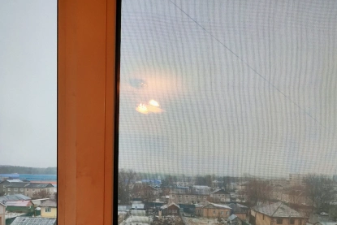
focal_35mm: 25
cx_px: 156
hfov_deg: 71.4
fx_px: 234
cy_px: 187
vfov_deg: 47.8
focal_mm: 1.96
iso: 125
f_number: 2.2
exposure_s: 1/100
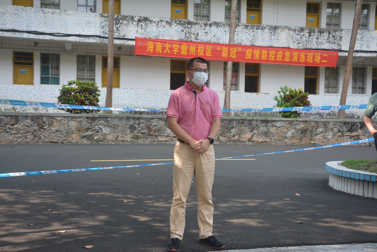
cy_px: 126
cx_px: 188
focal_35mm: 45
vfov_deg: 29.9
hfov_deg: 43.6
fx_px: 471
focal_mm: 30
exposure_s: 1/250
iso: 280
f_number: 5.6
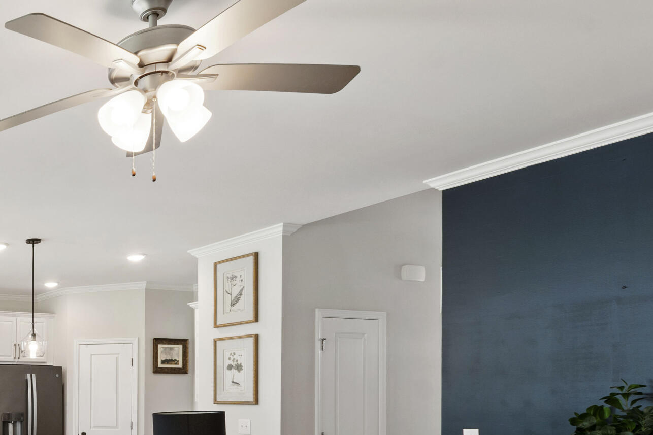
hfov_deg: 41.1
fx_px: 635
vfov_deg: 35.5
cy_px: 394
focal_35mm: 35
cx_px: -95
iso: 100
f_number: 8
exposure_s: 1/4
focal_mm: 10
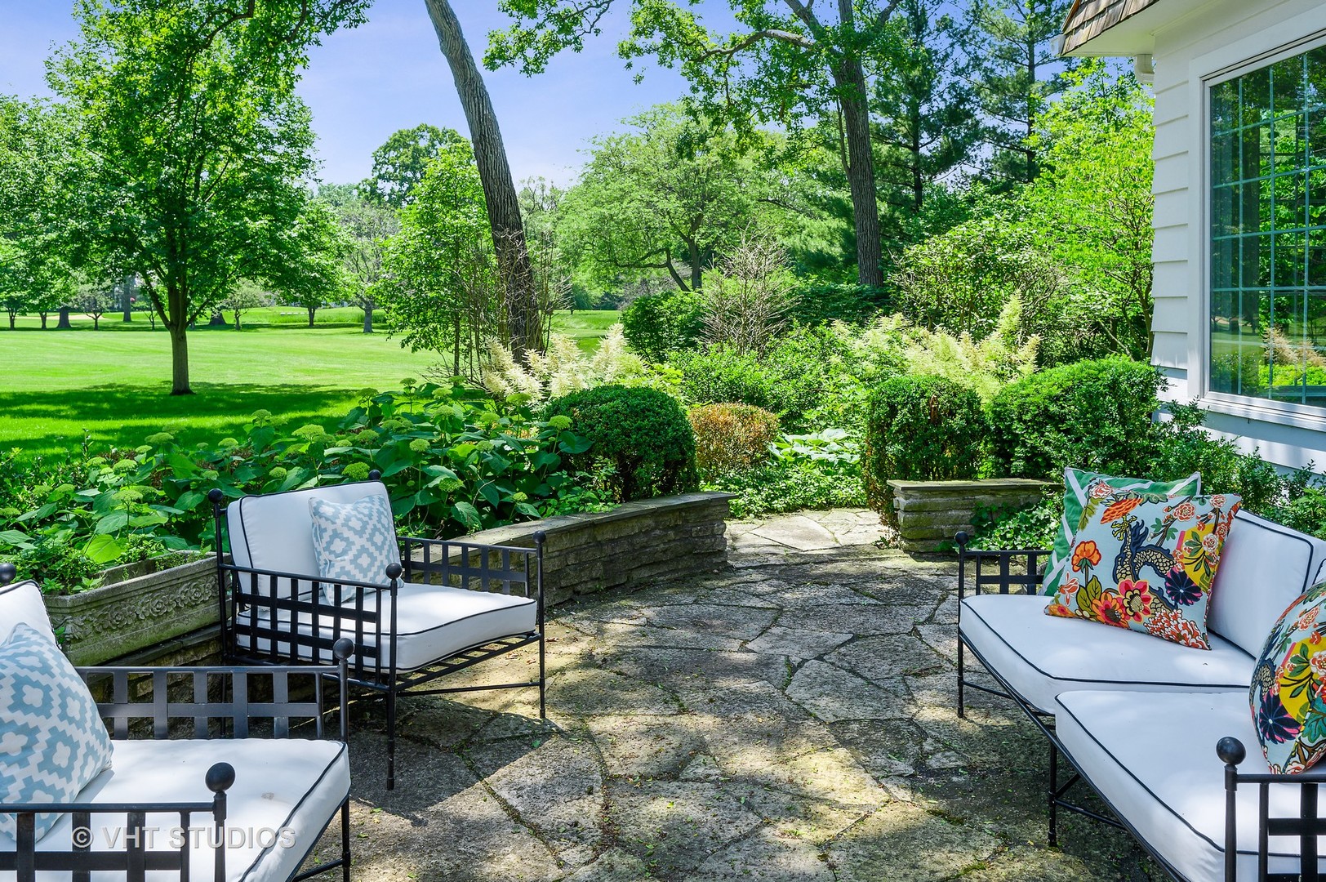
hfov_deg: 68.4
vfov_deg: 48.7
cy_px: 441
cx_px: 663
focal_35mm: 26
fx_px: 975
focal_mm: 26.5
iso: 100
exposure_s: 1/180
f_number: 8
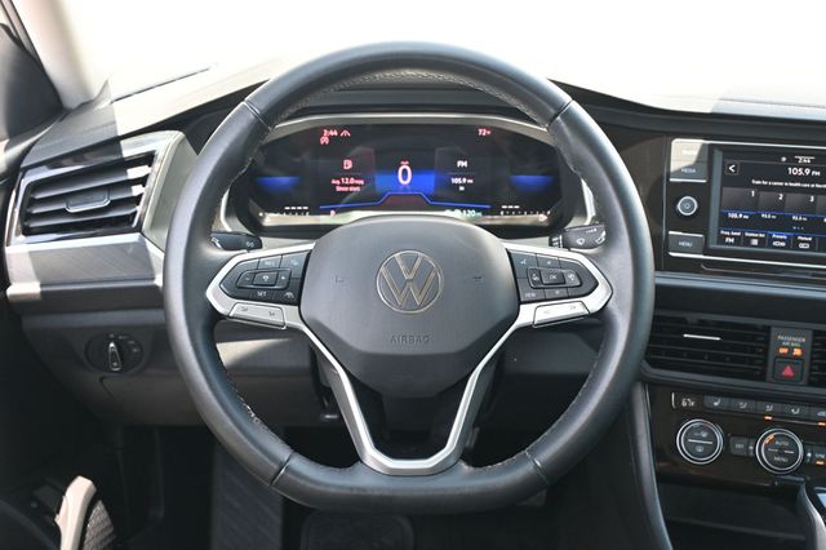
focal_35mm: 42
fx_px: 963
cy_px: 275
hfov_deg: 46.4
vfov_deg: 31.9
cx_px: 413
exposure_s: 1/125
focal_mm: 28
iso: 900
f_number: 4.5
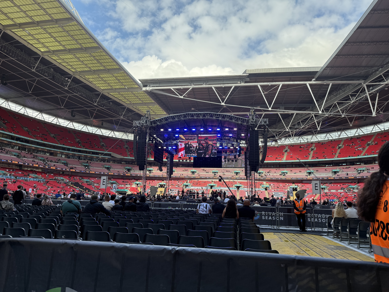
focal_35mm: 24
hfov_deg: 71.6
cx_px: 194
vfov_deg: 56.8
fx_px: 270
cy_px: 146
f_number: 1.78
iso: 80
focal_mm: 6.76
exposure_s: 1/888
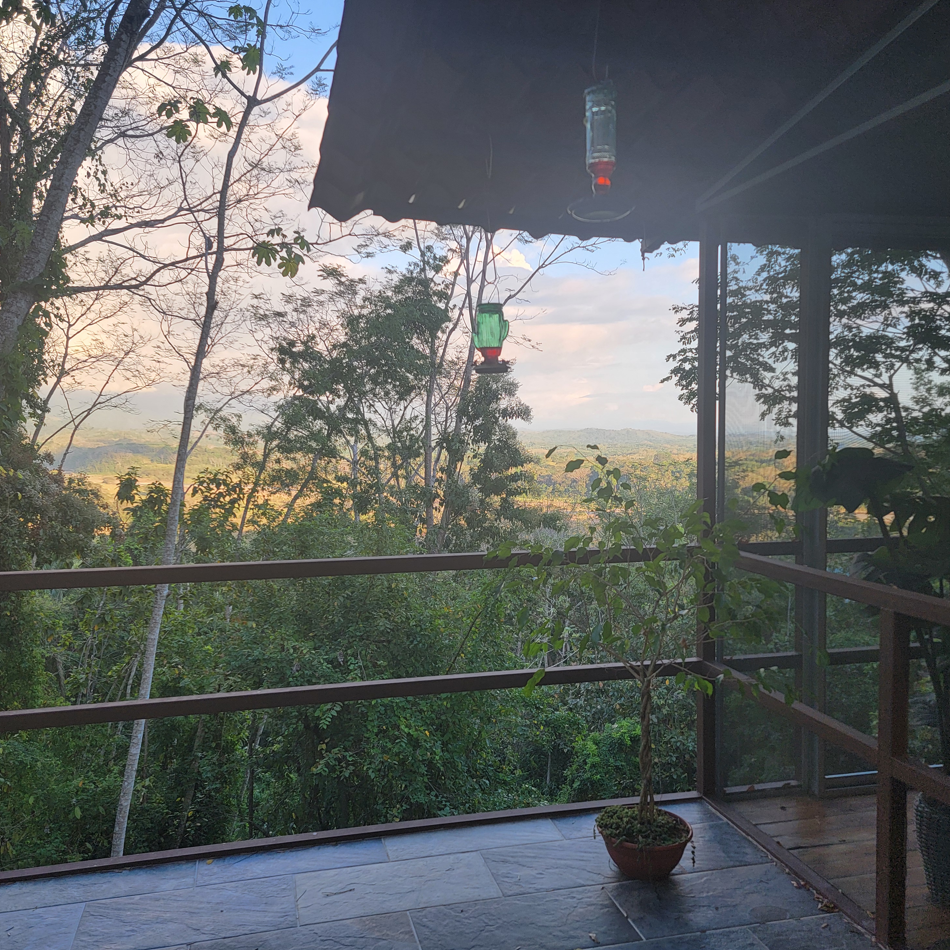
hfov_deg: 55.6
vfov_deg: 55.6
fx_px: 900
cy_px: 487
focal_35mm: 29
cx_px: 464
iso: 20
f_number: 1.8
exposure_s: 1/120
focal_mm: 6.7
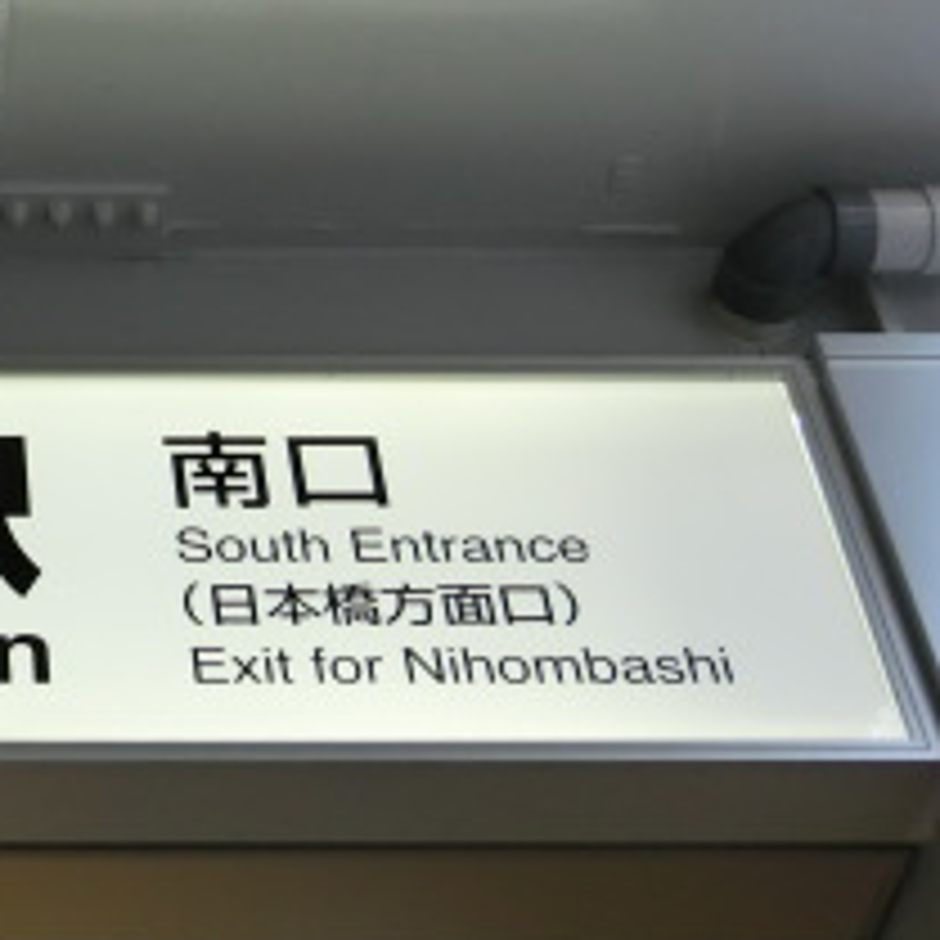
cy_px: 274
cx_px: -211
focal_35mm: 92
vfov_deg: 18.8
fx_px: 2826
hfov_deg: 17.9
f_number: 3.9
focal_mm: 6
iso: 125
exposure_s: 1/125
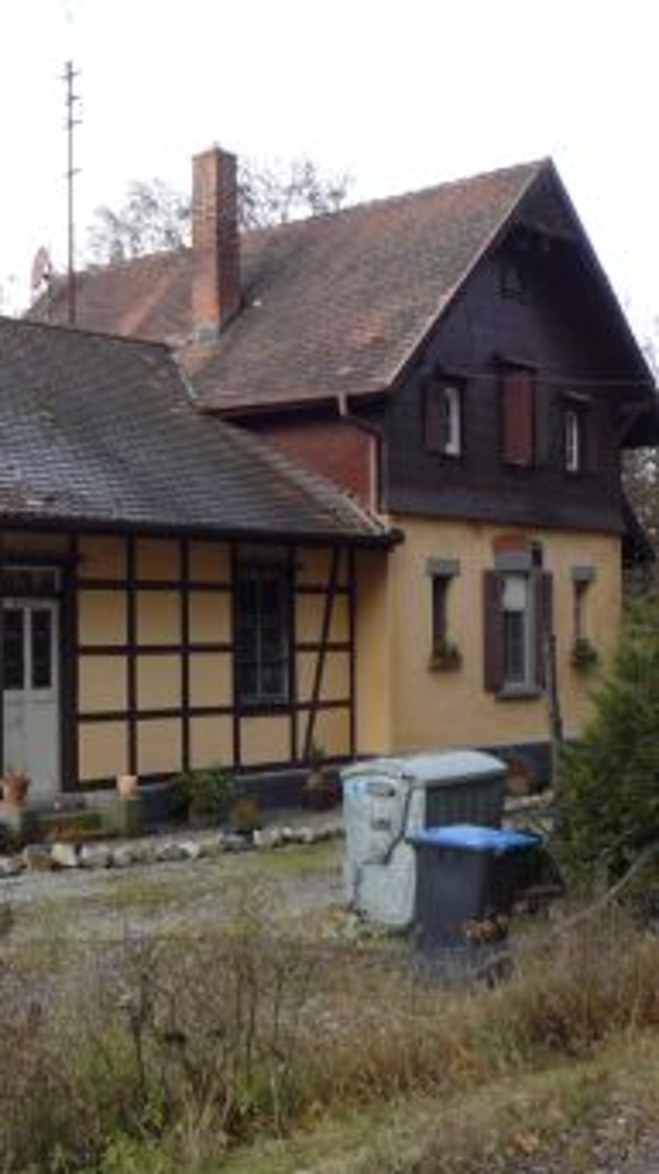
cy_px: 594
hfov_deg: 23.7
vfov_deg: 42.1
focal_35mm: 49
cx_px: 55
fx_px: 1524
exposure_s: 1/100
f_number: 3.3
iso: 100
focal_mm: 5.2
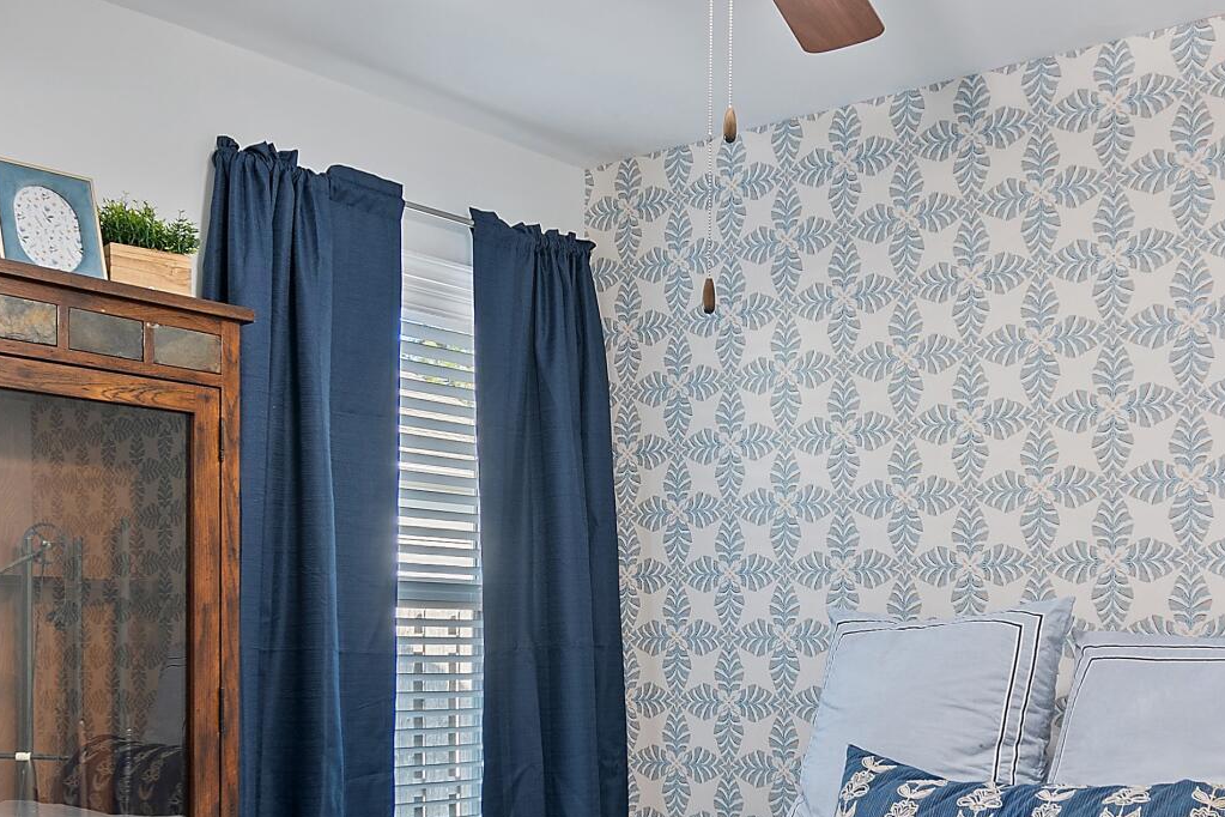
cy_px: 641
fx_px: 1497
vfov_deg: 29.9
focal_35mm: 44
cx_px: 824
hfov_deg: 43.8
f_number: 4.5
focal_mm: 10
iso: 100
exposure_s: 1/2
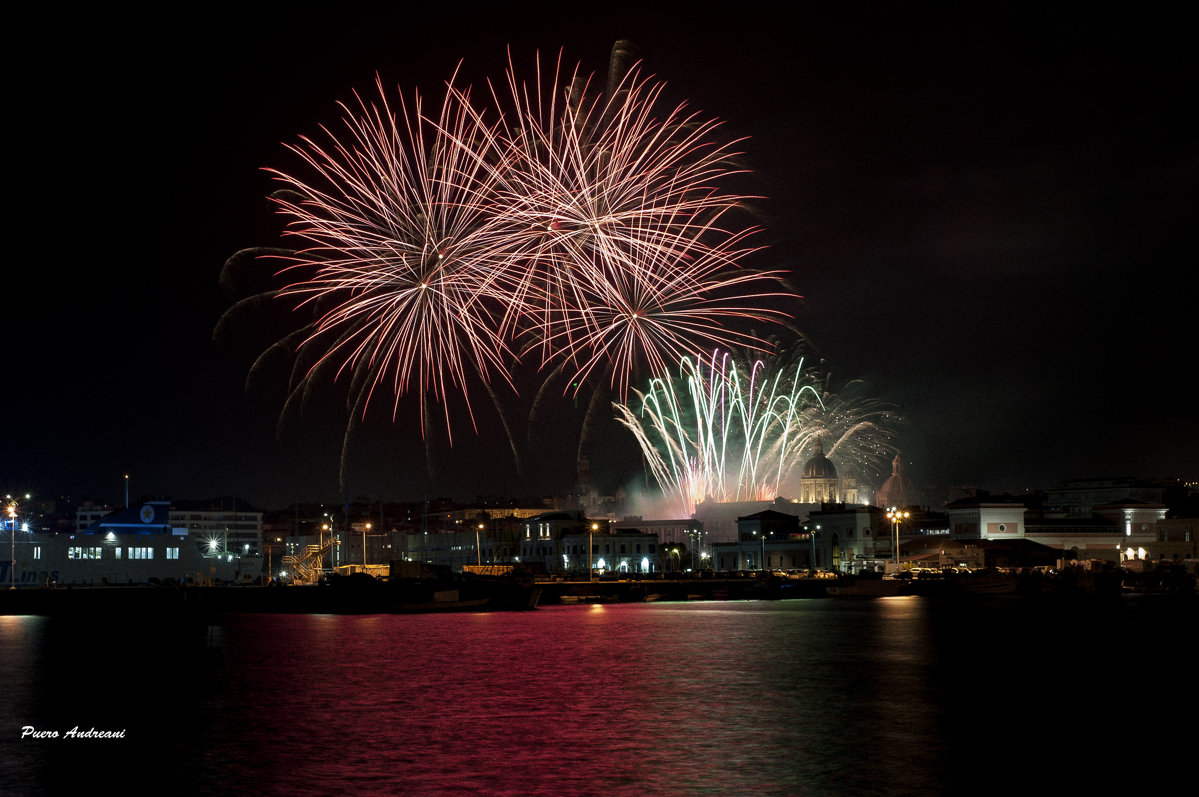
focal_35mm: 70
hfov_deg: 28.9
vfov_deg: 19.4
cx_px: 600
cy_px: 398
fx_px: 2329
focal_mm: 70
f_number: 13
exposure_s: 10
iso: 125
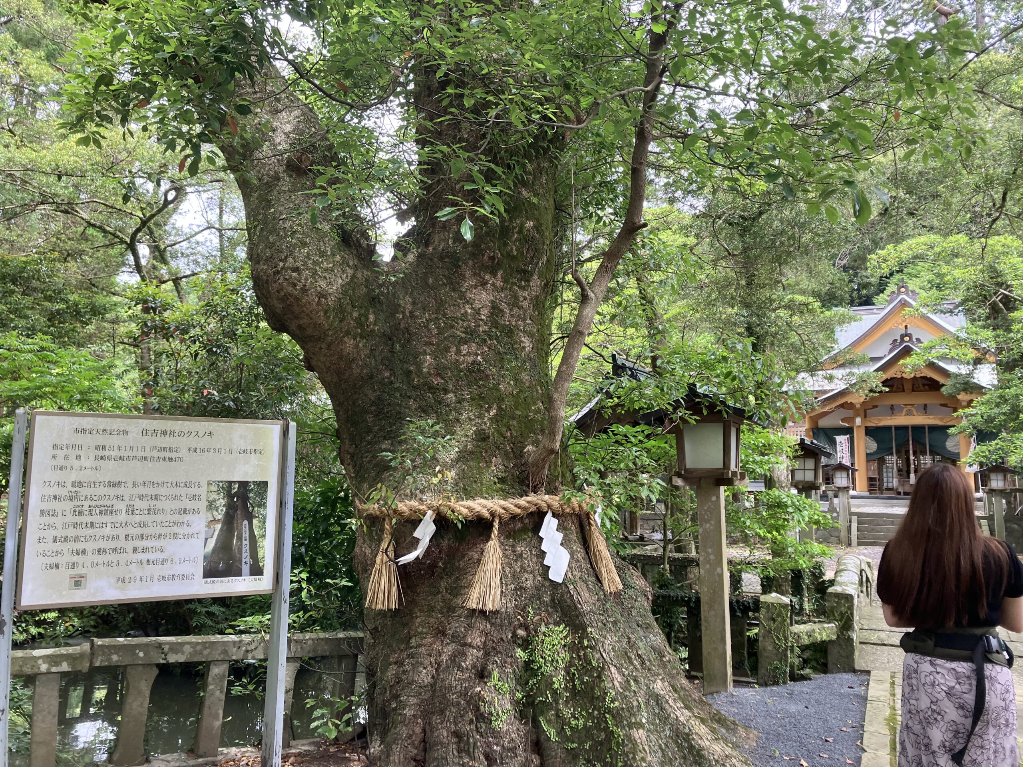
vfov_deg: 49.7
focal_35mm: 28
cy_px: 384
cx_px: 512
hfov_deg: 63.4
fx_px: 827
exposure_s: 1/165
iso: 40
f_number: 1.8
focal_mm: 3.99
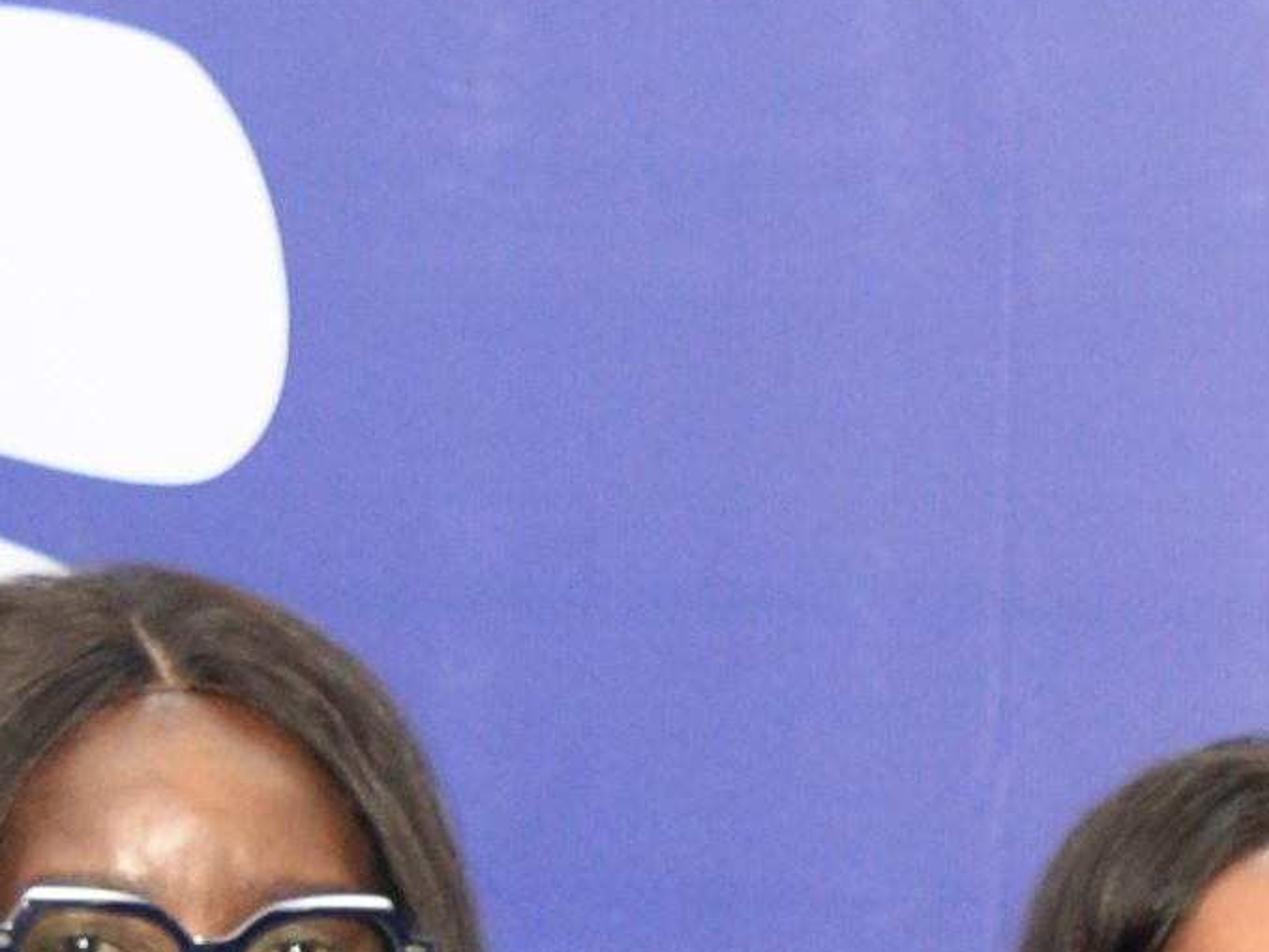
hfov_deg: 7.2
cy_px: 2747
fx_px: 9716
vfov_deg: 5.3
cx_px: 2684
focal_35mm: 265
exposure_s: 1/160
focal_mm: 31
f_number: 4
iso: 1000
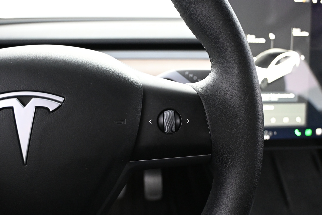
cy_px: 114
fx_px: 293
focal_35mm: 33
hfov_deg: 57.5
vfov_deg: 40.2
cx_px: 165
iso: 3600
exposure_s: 1/30
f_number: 3.8
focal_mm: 20.5
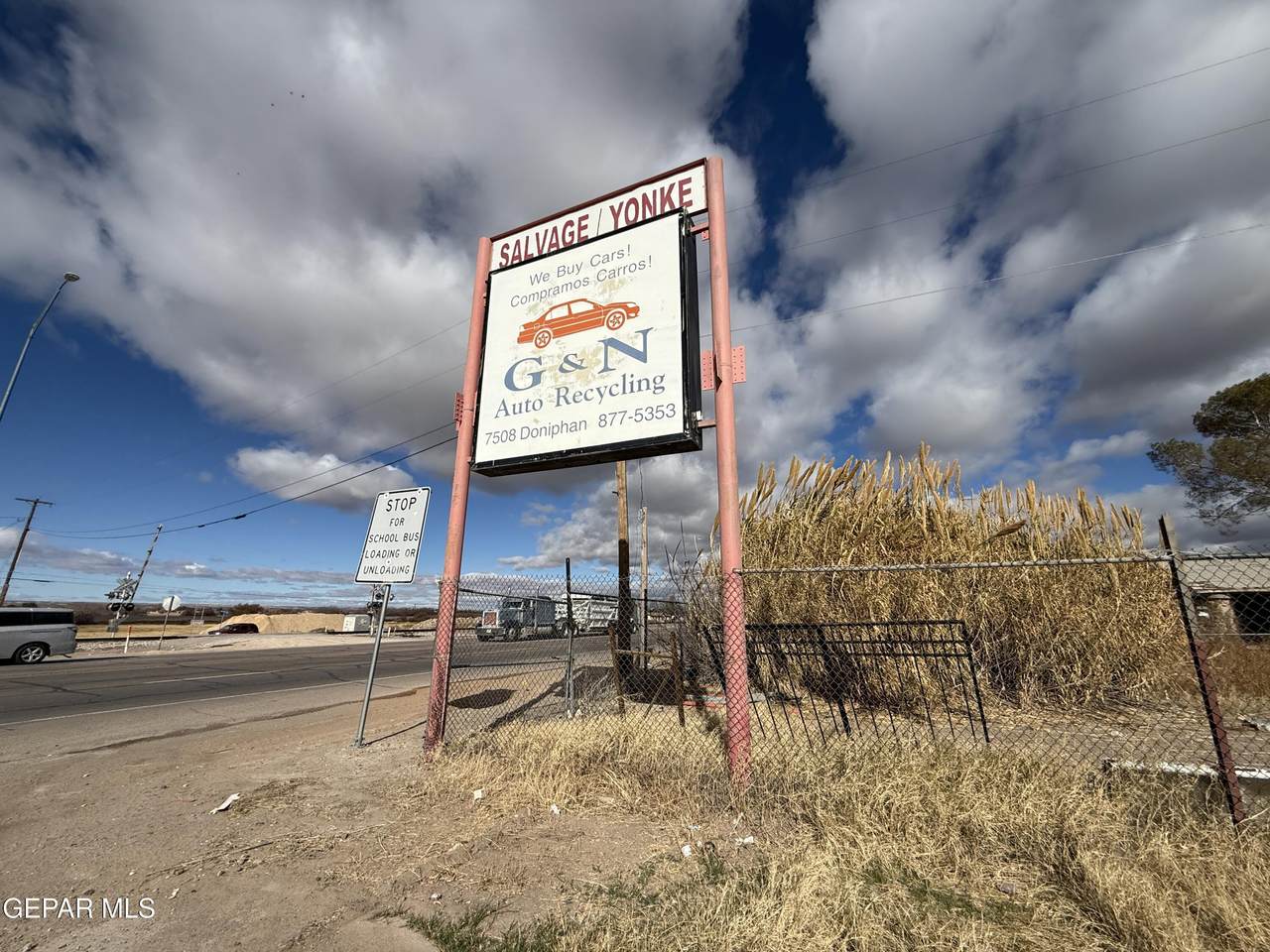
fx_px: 514
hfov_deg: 102.1
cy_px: 476
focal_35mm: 14
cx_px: 635
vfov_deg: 85.7
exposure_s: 1/6173
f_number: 2.2
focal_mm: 2.22
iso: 50
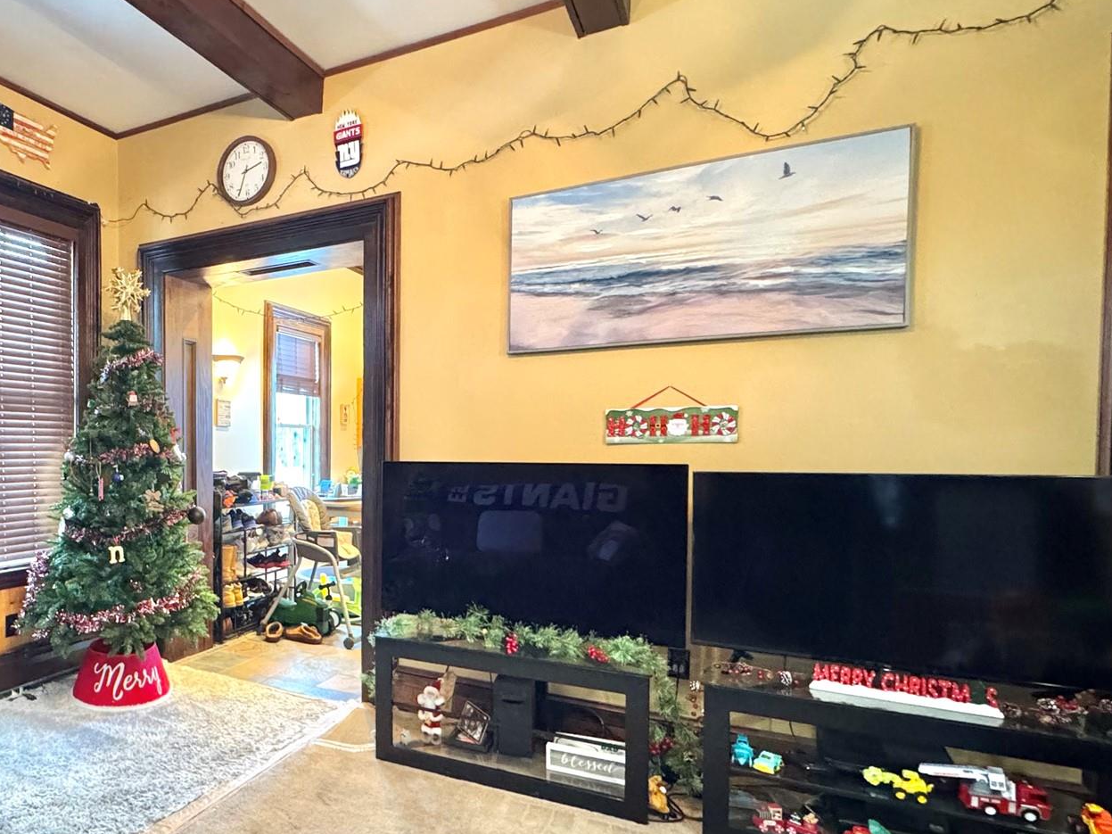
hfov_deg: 68.2
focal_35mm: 23
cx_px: 254
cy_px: 467
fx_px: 739
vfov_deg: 58.7
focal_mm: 2.22
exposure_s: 1/40
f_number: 2.2
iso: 1000
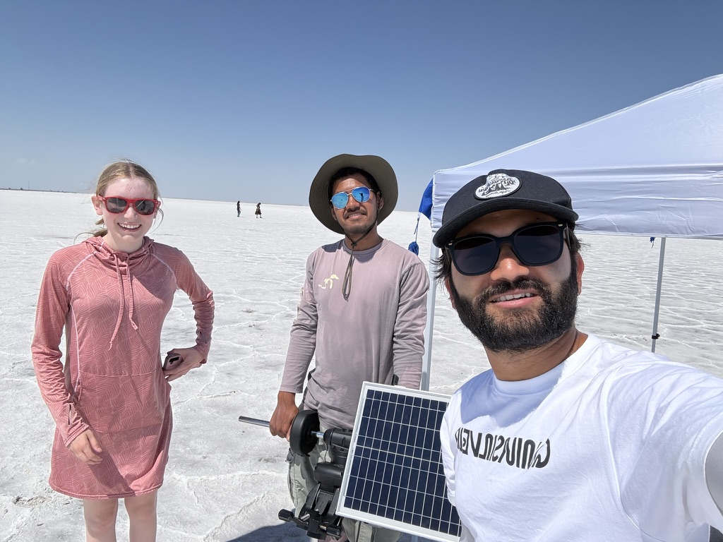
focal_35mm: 23
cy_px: 271
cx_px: 362
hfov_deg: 73.9
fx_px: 480
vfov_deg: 58.9
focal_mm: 2.69
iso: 25
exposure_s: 1/2688
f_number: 1.9
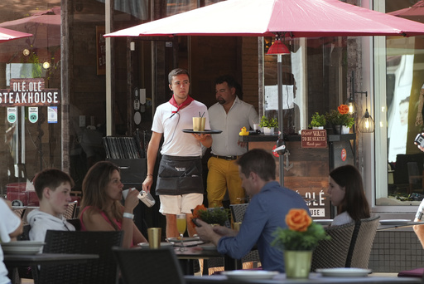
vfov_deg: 6.2
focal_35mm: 222
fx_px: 2616
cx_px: 212
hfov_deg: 9.3
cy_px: 142
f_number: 6.3
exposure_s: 1/320
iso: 400
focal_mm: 148
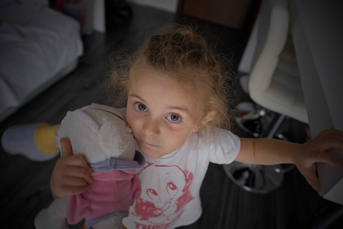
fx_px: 229
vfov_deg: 53.1
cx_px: 172
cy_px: 114
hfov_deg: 73.7
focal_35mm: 24
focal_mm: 16
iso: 200
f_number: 2
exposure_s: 1/100
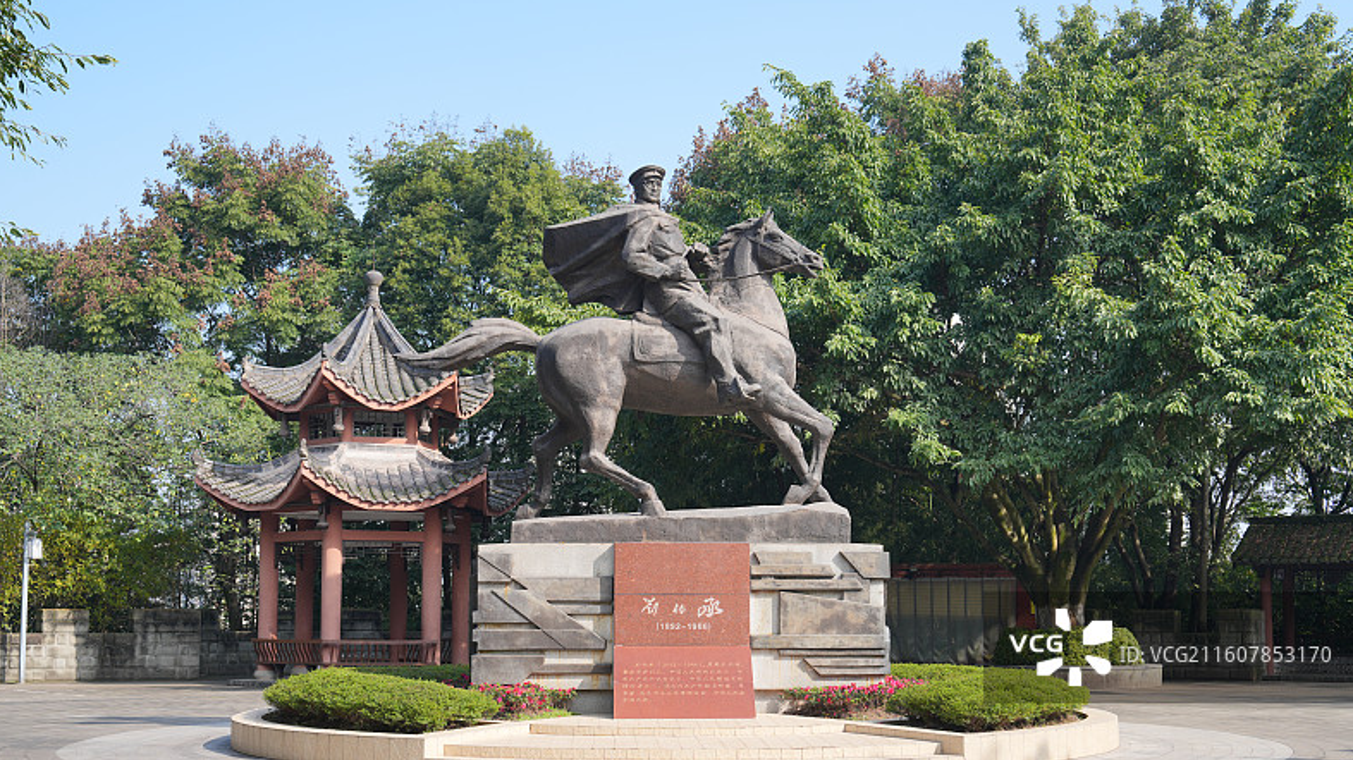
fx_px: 1757
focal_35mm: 49
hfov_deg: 42.1
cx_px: 679
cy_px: 434
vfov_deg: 24.4
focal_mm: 46
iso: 100
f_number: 5
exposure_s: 1/320
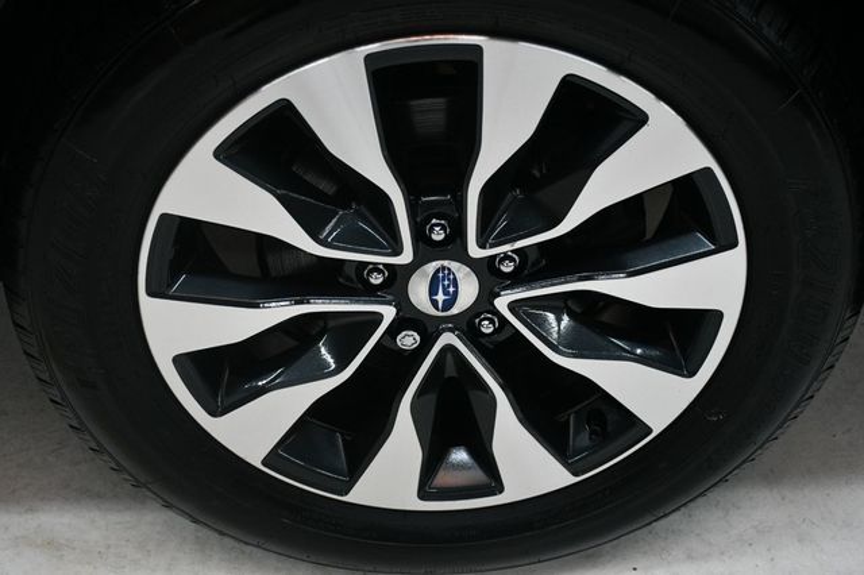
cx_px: 432
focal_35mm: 63
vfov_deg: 21.5
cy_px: 288
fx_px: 1511
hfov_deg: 31.9
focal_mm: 42
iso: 1600
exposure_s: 1/125
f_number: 4.5
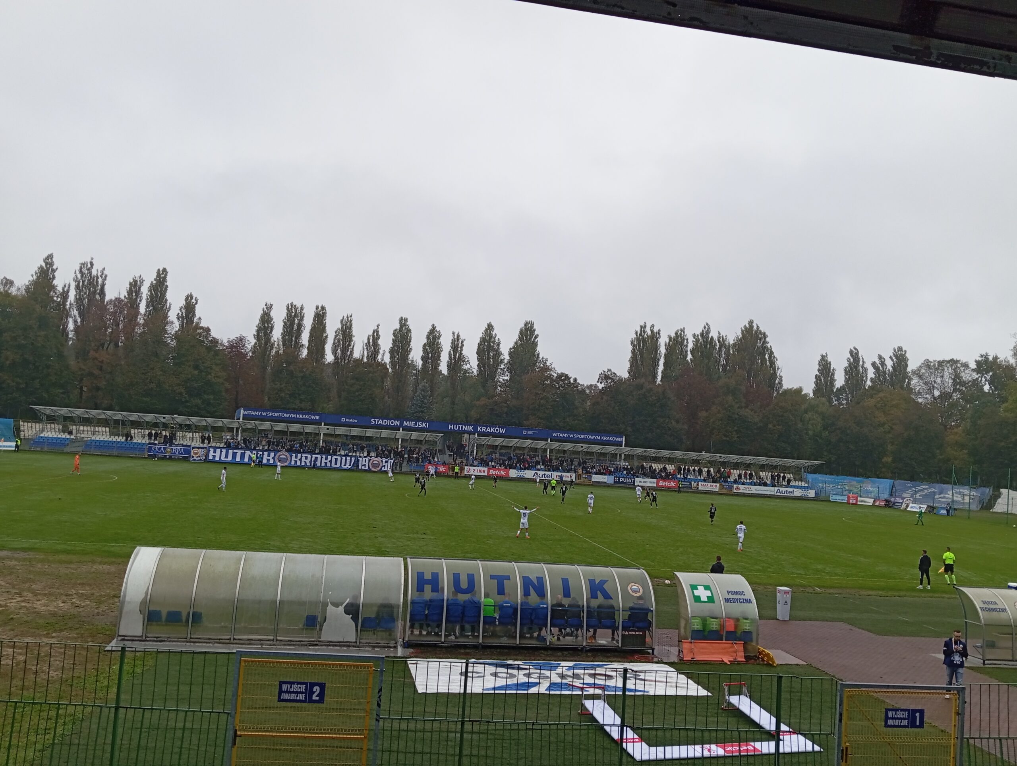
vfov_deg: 49.9
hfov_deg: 63.4
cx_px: 508
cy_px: 383
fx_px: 824
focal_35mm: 28
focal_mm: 4.25
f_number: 1.8
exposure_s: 1/200
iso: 51
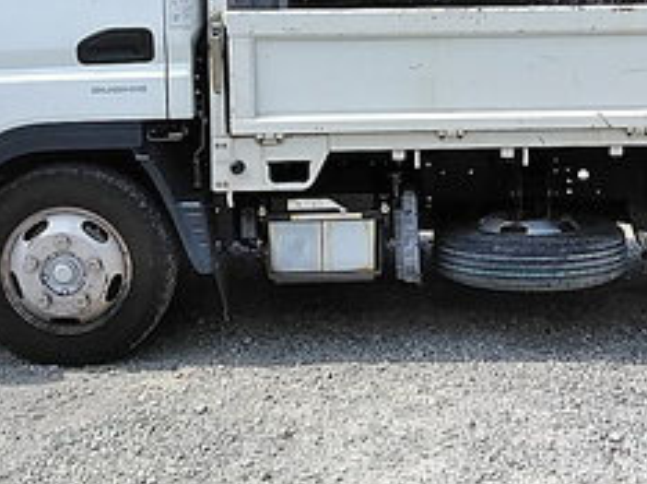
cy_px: 36
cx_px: 431
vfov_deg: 19.5
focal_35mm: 74
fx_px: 1382
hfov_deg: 26.2
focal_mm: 3.46
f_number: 2.2
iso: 60
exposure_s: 1/645
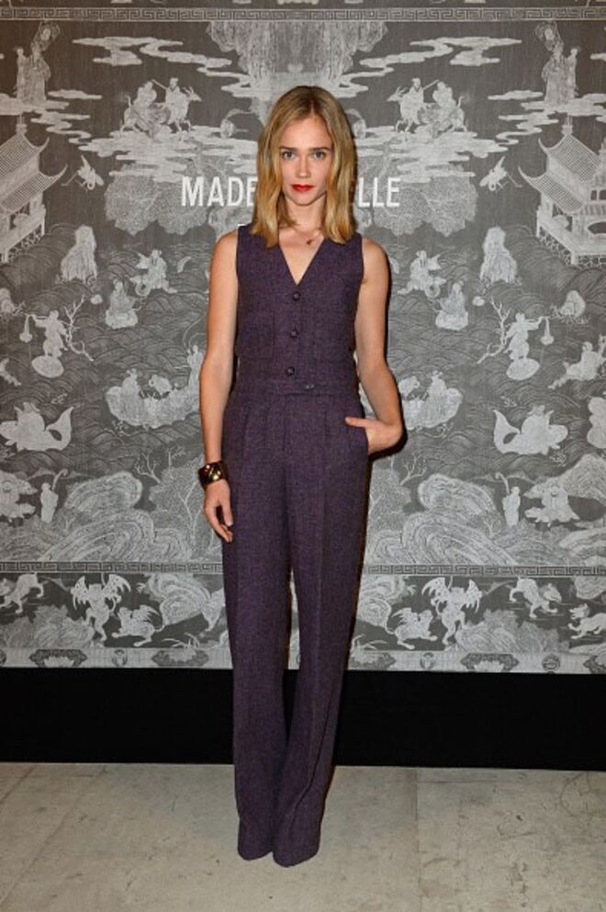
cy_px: 456
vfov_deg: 50.7
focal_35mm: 38
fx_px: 961
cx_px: 303
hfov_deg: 35.0
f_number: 8
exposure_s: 1/160
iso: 1000
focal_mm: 38
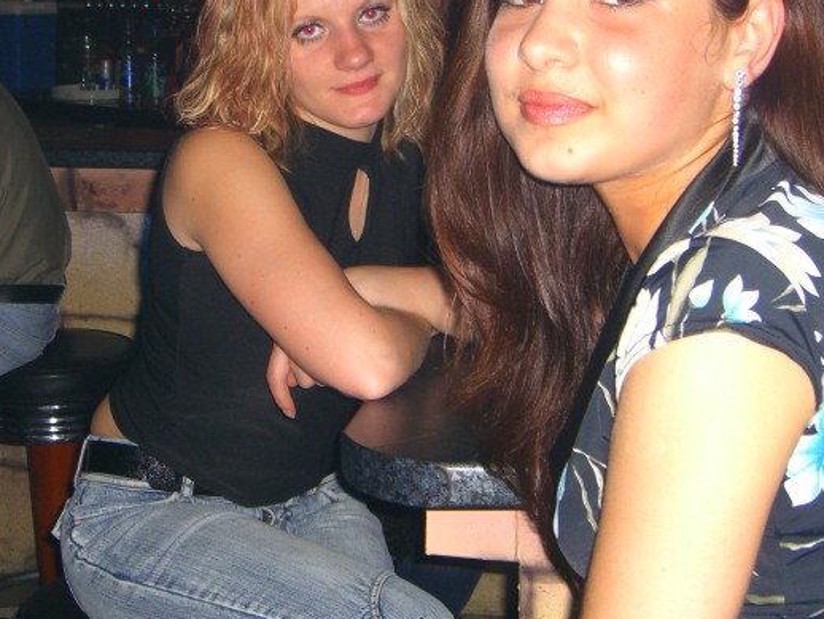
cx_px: 290
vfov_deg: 20.6
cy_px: 186
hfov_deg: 27.3
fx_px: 1691
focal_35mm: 71
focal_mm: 9.5
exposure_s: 1/60
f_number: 3.1
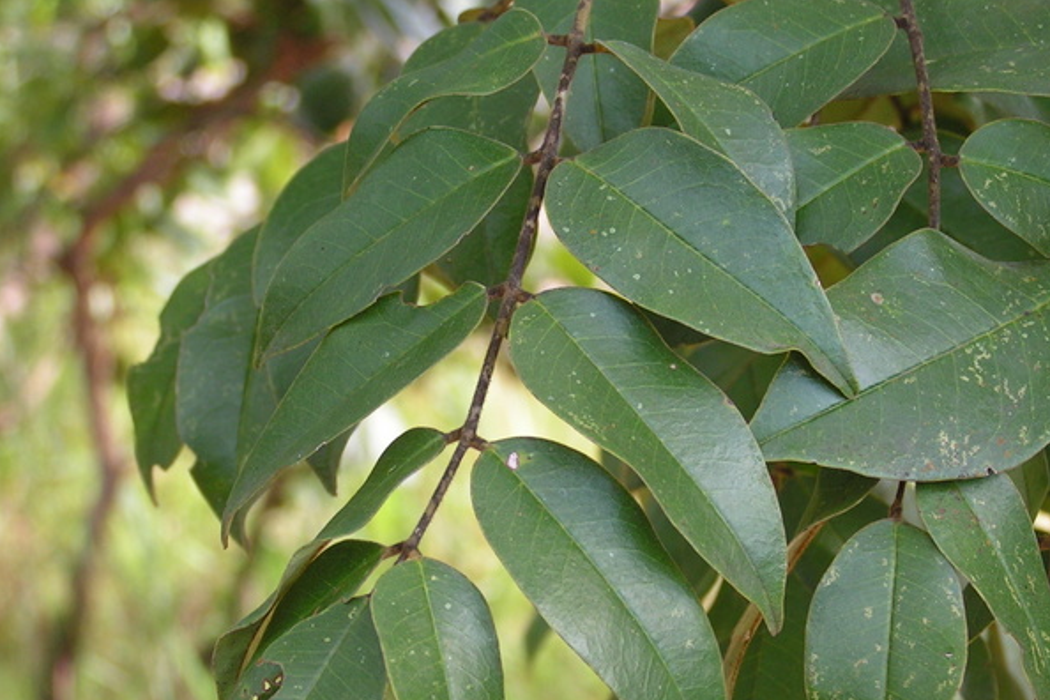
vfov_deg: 11.5
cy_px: 373
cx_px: 576
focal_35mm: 119
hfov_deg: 17.2
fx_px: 3471
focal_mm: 14.1
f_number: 3.2
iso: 50
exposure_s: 1/100
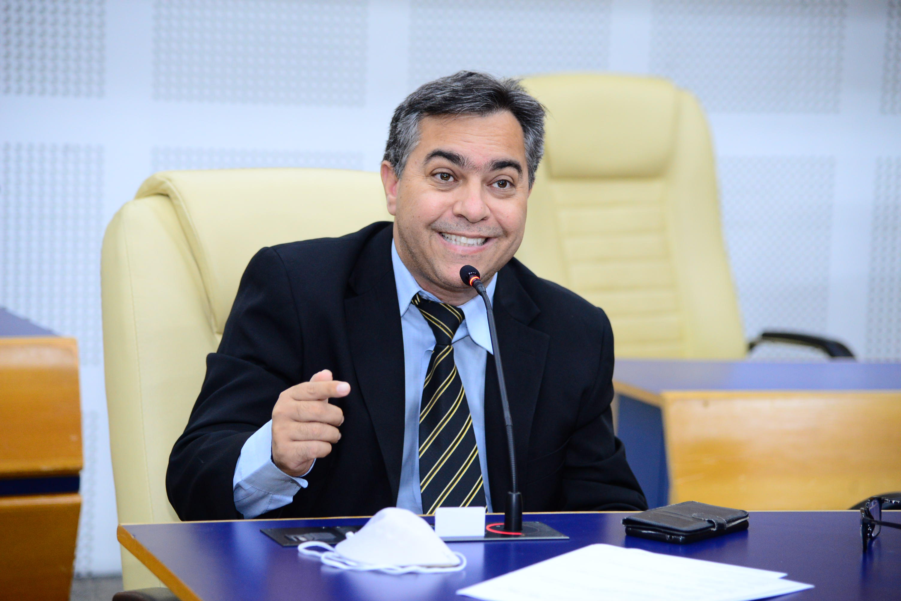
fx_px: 3004
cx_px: 450
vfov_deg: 11.4
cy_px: 300
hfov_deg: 17.1
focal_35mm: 120
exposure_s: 1/80
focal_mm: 120
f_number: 4
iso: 2000
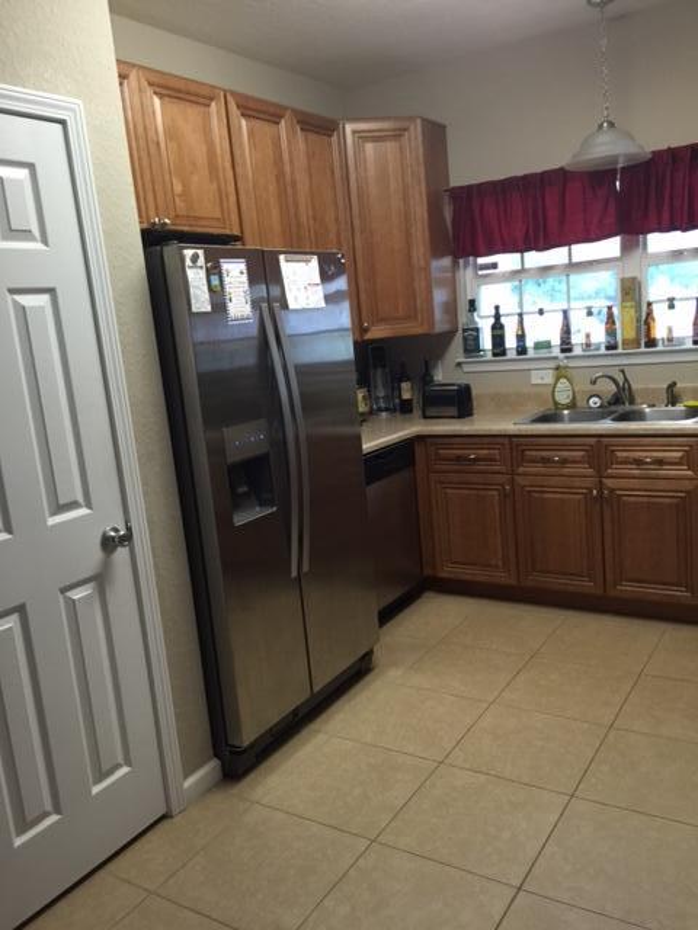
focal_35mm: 29
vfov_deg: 61.7
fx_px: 780
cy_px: 465
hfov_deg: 48.2
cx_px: 349
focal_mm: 4.15
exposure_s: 1/15
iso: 100
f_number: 2.2
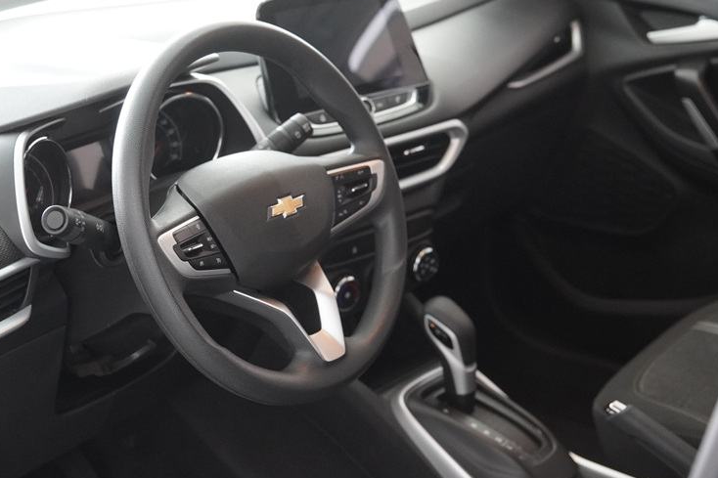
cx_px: 275
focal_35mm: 67
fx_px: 1336
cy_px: 209
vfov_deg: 20.3
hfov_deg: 30.0
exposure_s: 1/160
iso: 2000
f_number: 2.8
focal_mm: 32
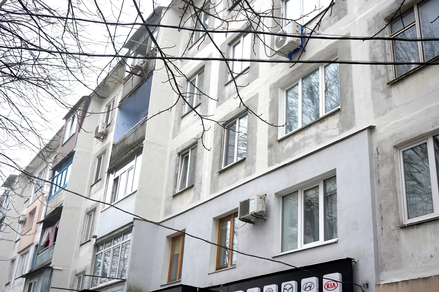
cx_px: 220
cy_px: 146
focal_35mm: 41
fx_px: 500
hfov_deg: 47.4
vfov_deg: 32.6
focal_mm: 41
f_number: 6.3
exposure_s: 1/640
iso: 2000
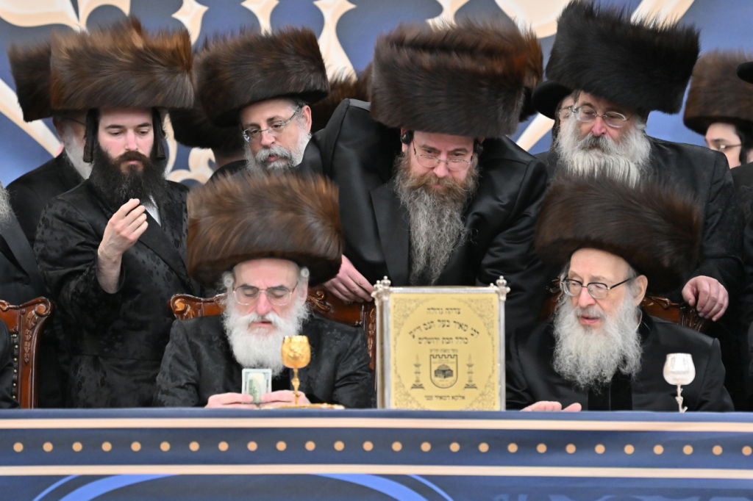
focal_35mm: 277
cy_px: 250
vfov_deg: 5.0
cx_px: 376
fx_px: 5792
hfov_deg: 7.4
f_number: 2.8
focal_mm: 185
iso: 1600
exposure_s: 1/400
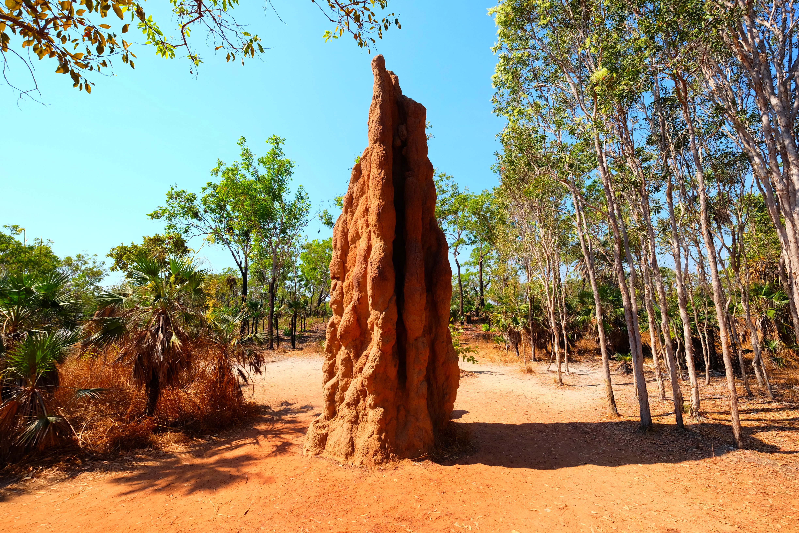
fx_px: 333
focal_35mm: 15
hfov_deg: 100.4
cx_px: 400
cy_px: 266
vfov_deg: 77.3
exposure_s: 1/450
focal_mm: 10
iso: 200
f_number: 5.6
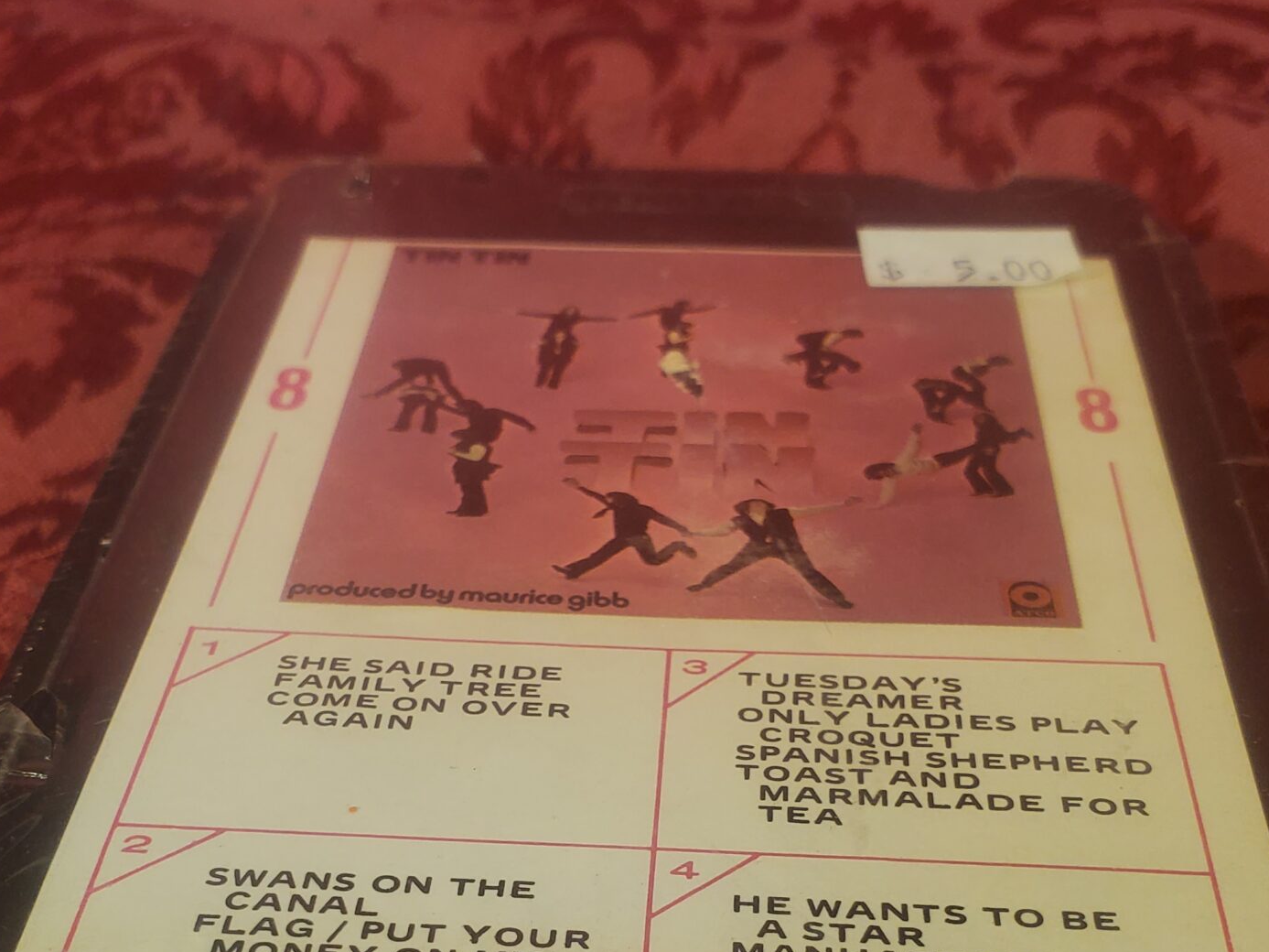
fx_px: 1759
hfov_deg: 39.6
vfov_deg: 29.4
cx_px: 558
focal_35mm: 48
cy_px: 788
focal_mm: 4.3
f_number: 2.4
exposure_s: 1/120
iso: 160
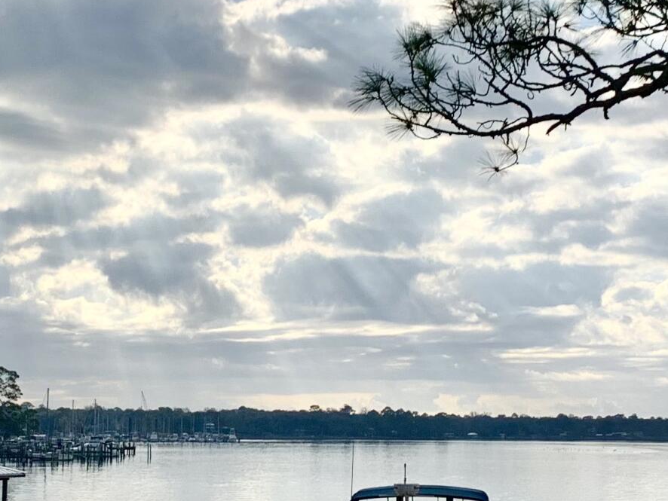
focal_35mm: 88
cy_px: 235
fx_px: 1699
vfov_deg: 16.8
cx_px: 311
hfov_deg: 22.2
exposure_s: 1/4673
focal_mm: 4.25
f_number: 1.8
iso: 25
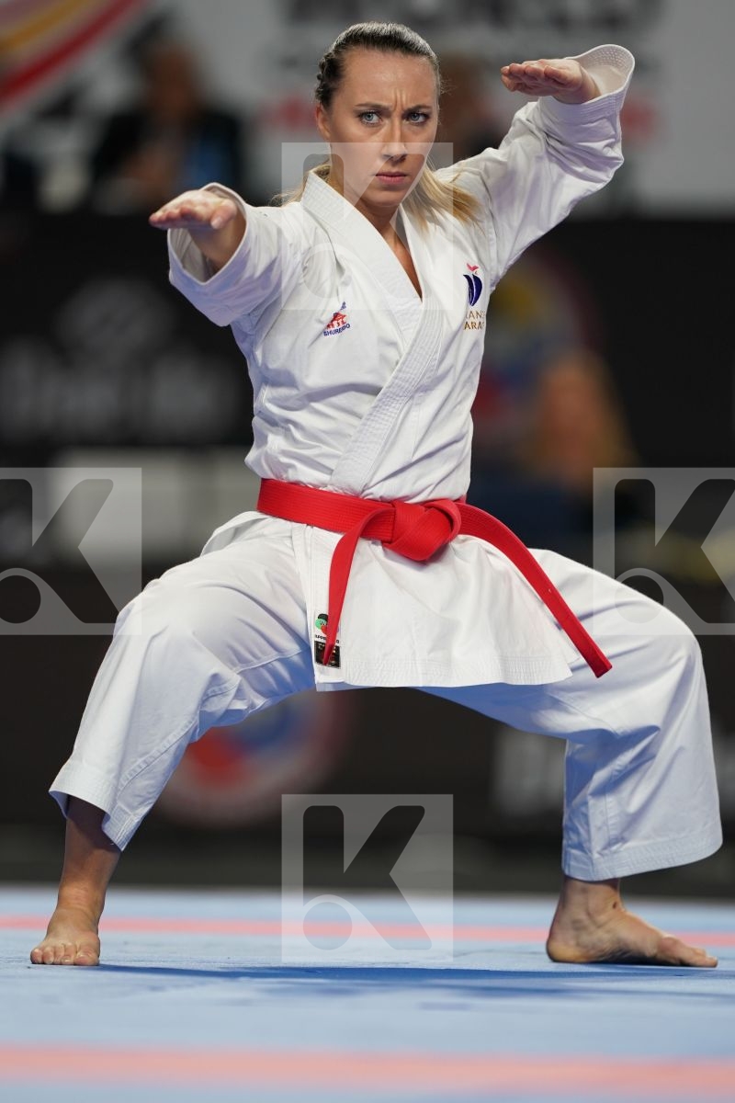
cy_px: 552
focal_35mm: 400
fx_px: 12249
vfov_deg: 5.2
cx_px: 368
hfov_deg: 3.4
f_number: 2.8
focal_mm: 400
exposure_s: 1/500
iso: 800
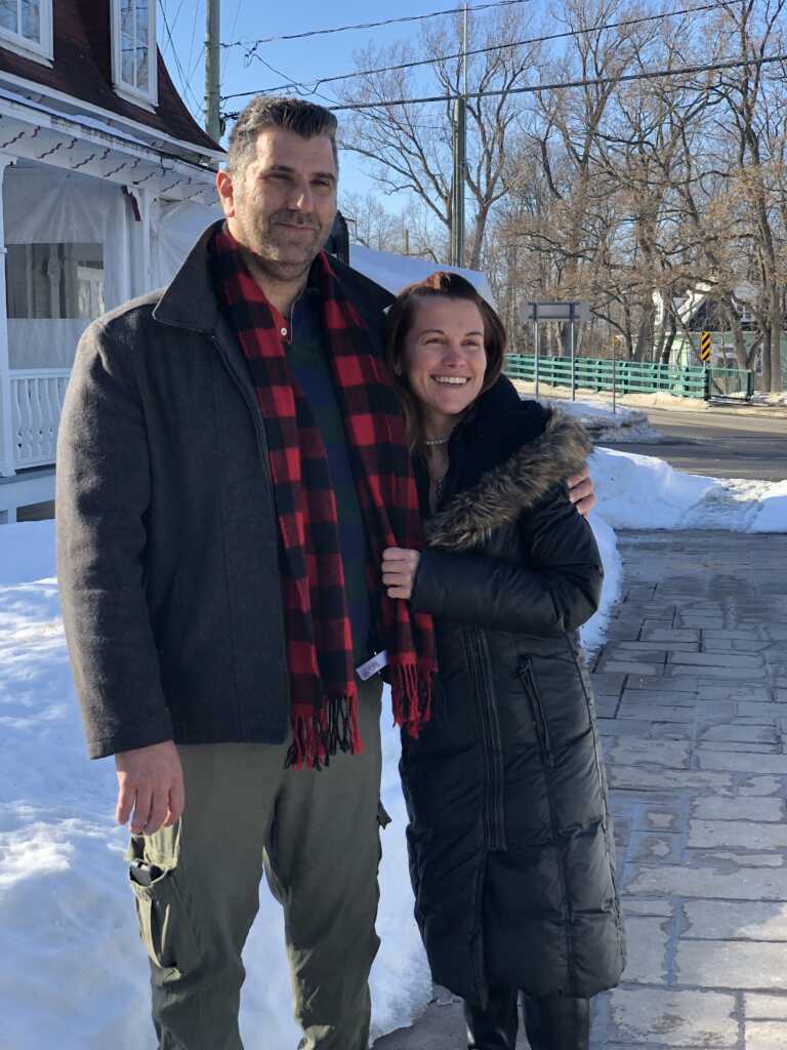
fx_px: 1576
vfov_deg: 36.8
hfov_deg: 28.0
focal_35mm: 52
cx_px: 394
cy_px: 525
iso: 16
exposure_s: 1/233
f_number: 2.4
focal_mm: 6
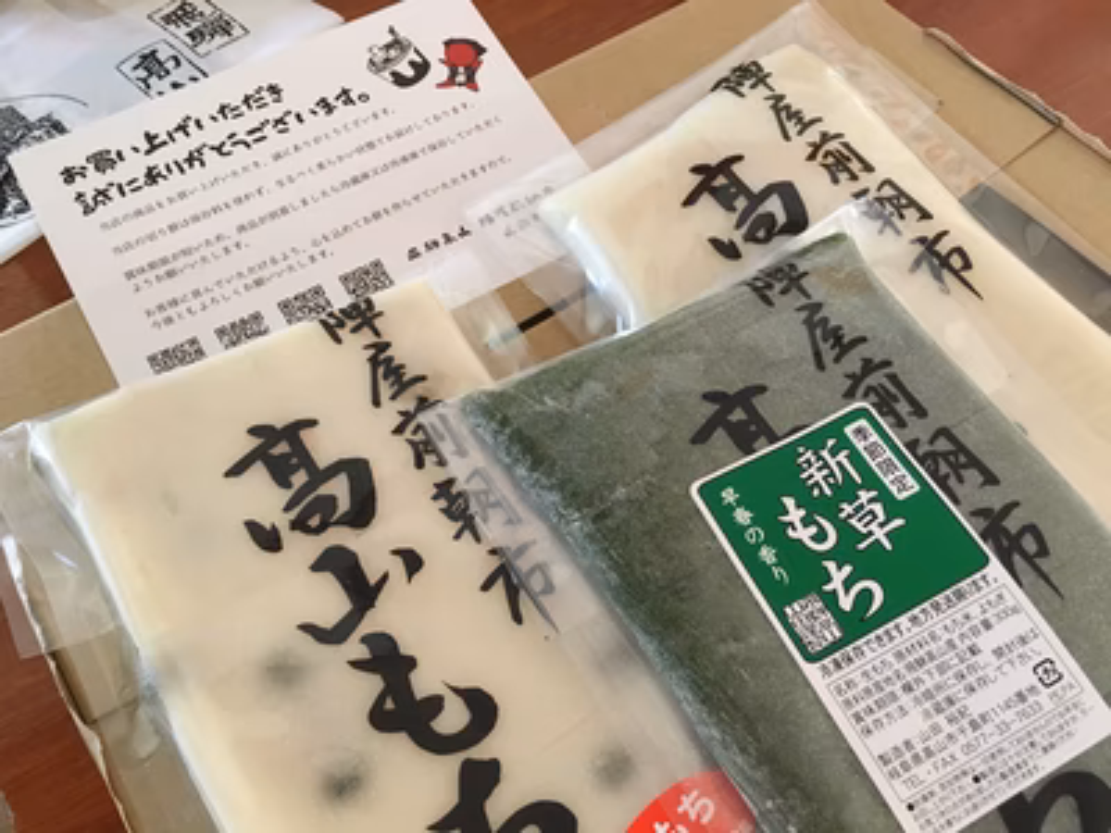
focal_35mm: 29
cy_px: 416
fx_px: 931
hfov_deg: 61.7
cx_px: 556
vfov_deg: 48.2
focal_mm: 4.15
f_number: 2.2
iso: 250
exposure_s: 1/30
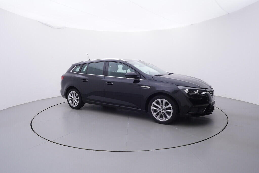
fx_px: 162
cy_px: 86
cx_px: 130
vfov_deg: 56.2
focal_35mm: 22
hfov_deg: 77.3
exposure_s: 1/80
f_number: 5
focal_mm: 15
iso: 200
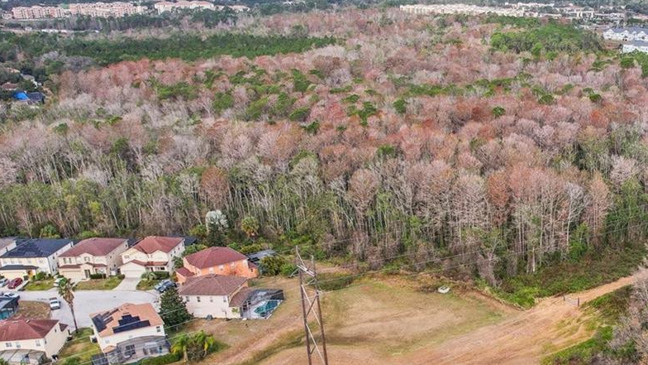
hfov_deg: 40.7
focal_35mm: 47
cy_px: 304
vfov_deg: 24.9
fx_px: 808
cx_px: 572
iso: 150
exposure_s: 1/1250
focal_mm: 8.4
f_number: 2.8
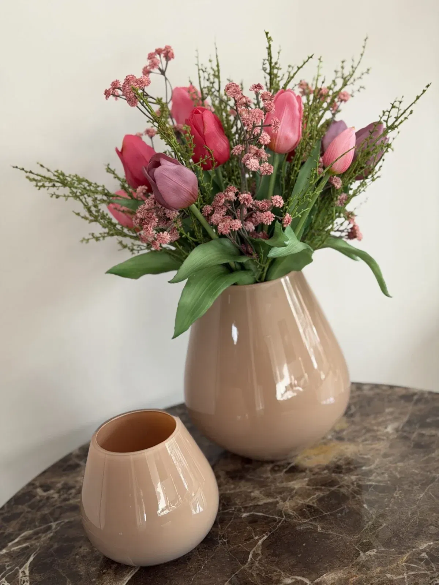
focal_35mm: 48
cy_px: 292
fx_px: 812
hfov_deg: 30.3
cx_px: 220
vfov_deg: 39.7
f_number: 1.78
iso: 125
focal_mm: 6.76
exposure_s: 1/60
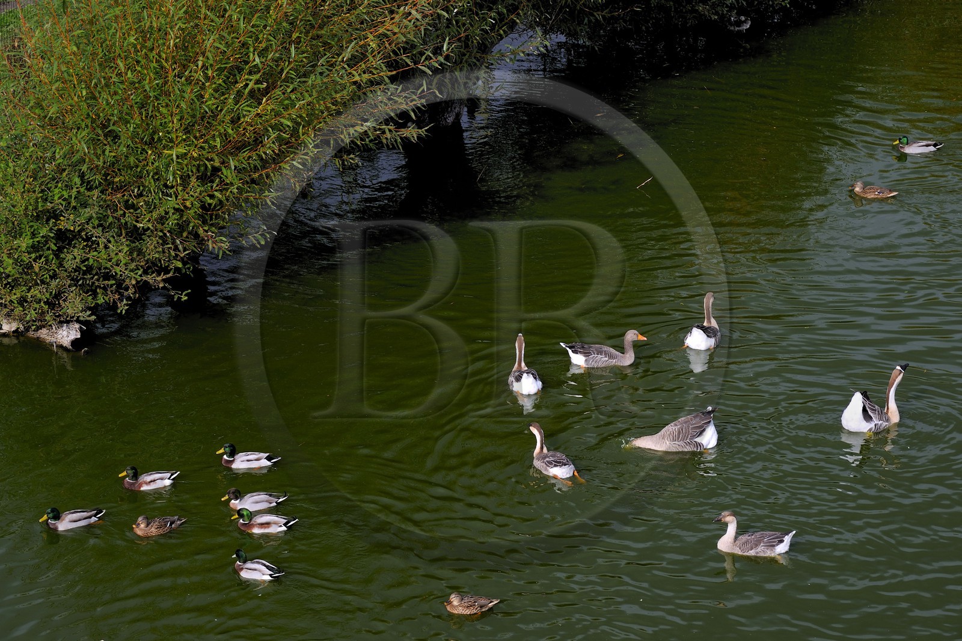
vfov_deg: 10.5
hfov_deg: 15.8
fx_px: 3473
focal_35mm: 130
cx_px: 481
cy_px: 320
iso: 200
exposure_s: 1/200
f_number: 10
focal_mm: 130
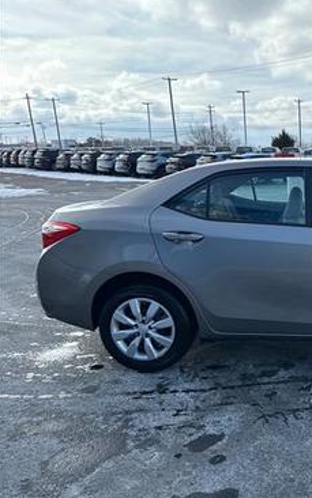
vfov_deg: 55.3
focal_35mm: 35
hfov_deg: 32.2
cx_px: 341
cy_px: 249
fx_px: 476
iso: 80
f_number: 1.78
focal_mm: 6.86
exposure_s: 1/4348
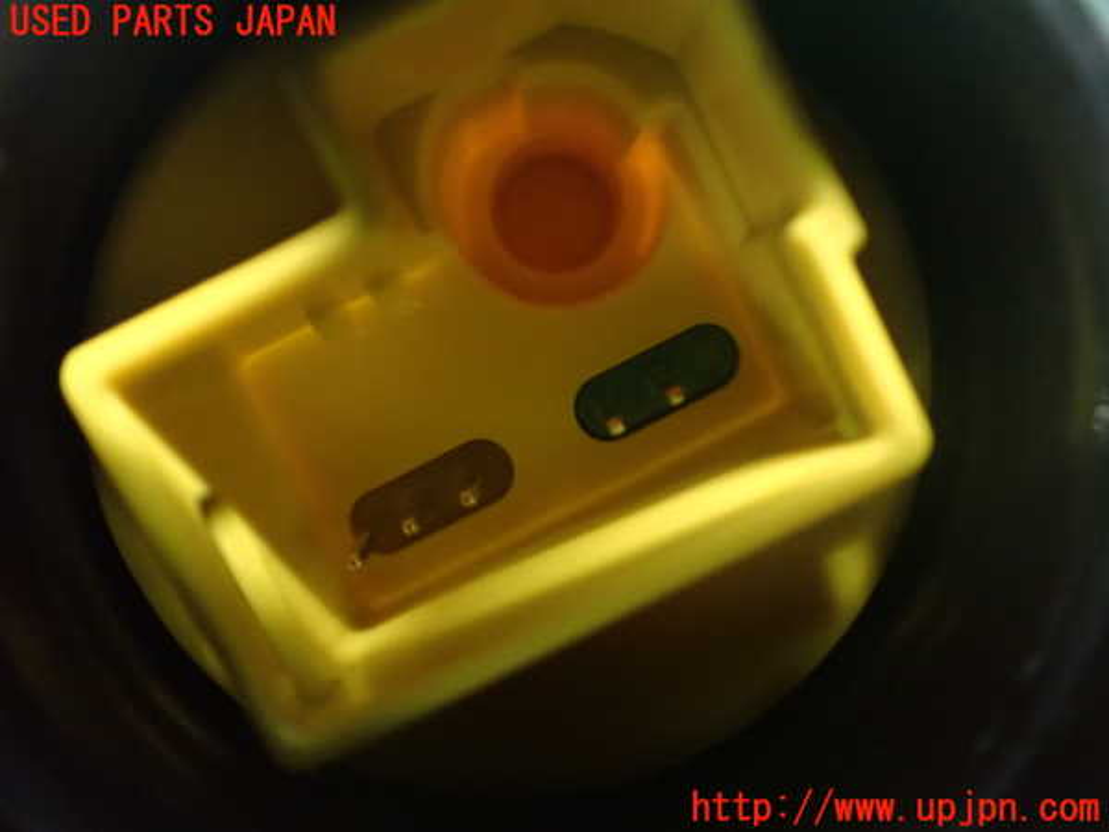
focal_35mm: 30
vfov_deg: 46.8
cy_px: 416
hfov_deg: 60.0
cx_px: 554
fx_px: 961
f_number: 2.3
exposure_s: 1/30
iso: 1250
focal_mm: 5.4
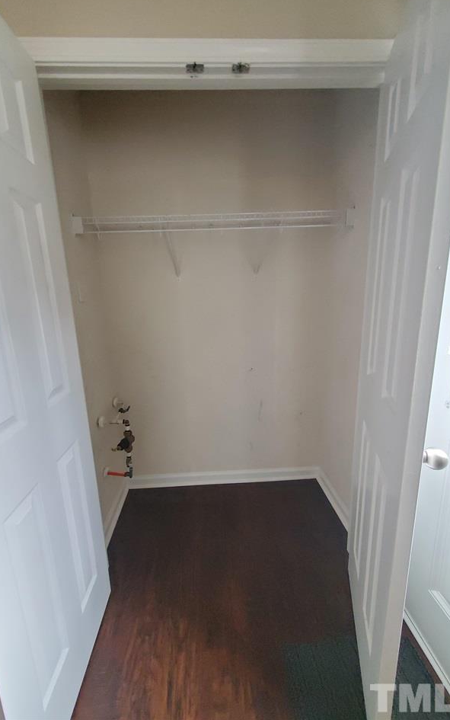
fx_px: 275
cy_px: 355
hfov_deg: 78.7
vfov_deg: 105.3
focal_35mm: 14
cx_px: 221
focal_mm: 1.8
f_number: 2.2
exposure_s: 1/59
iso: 400
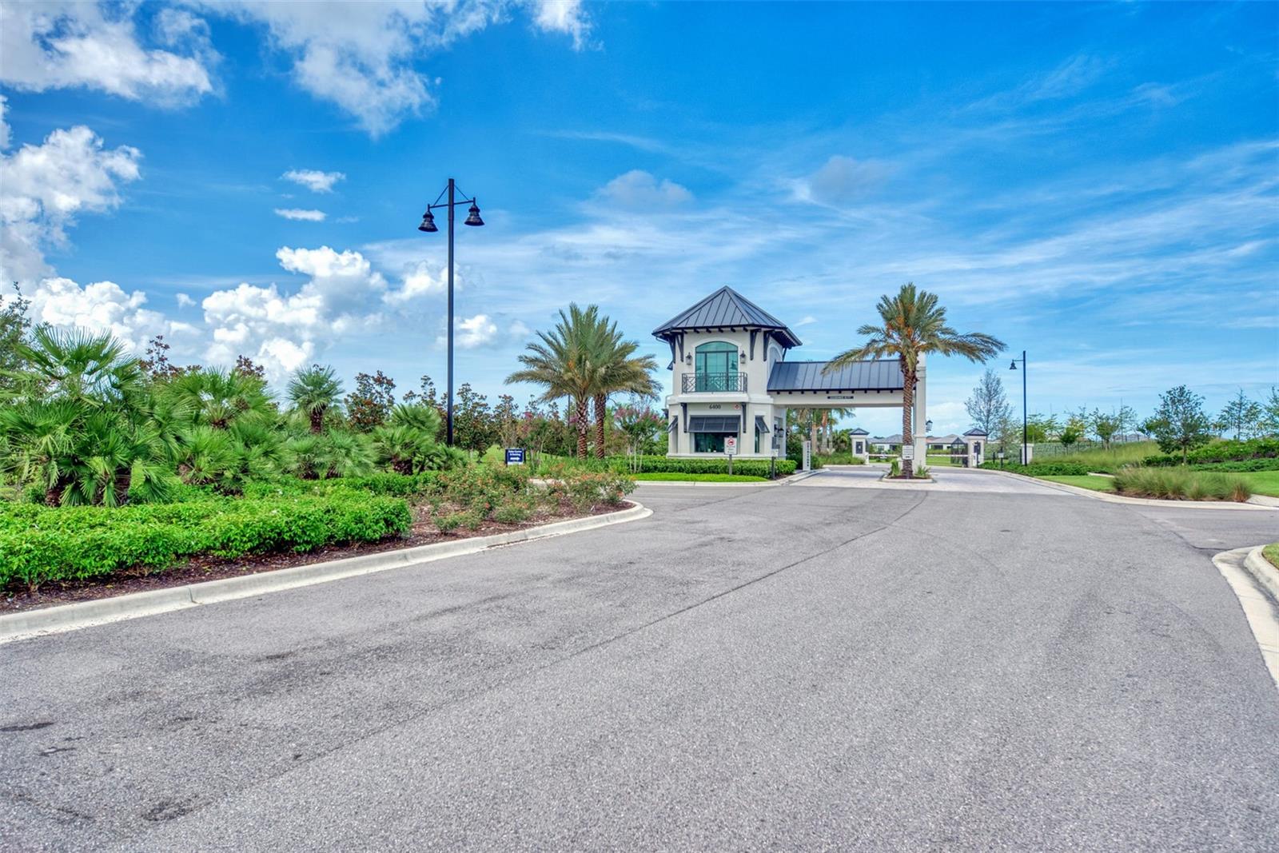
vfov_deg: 53.1
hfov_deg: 73.7
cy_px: 426
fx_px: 853
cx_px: 640
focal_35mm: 24
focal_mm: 24
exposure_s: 1/3200
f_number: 7.1
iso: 250
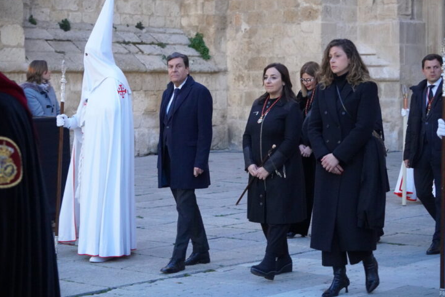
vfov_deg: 15.6
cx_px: 232
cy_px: 144
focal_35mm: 88
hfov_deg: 23.2
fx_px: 1082
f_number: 4.5
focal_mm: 55
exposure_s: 1/80
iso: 6400
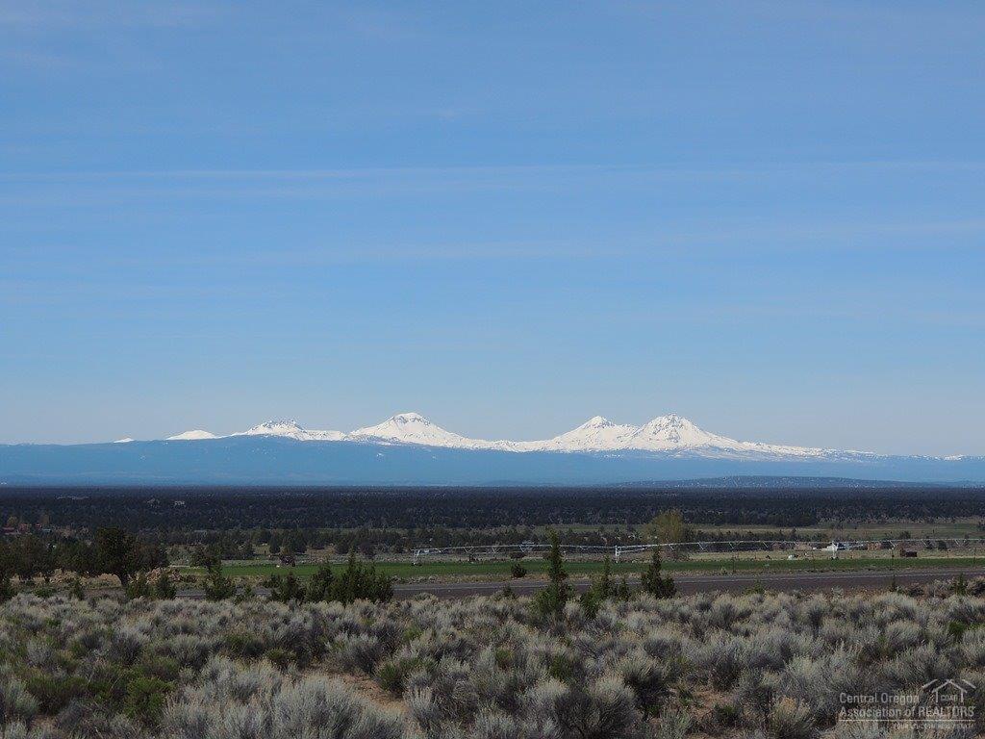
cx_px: 492
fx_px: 2134
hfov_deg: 26.0
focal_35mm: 75
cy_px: 370
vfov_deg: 19.6
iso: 100
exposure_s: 1/1600
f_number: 3.9
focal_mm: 13.3
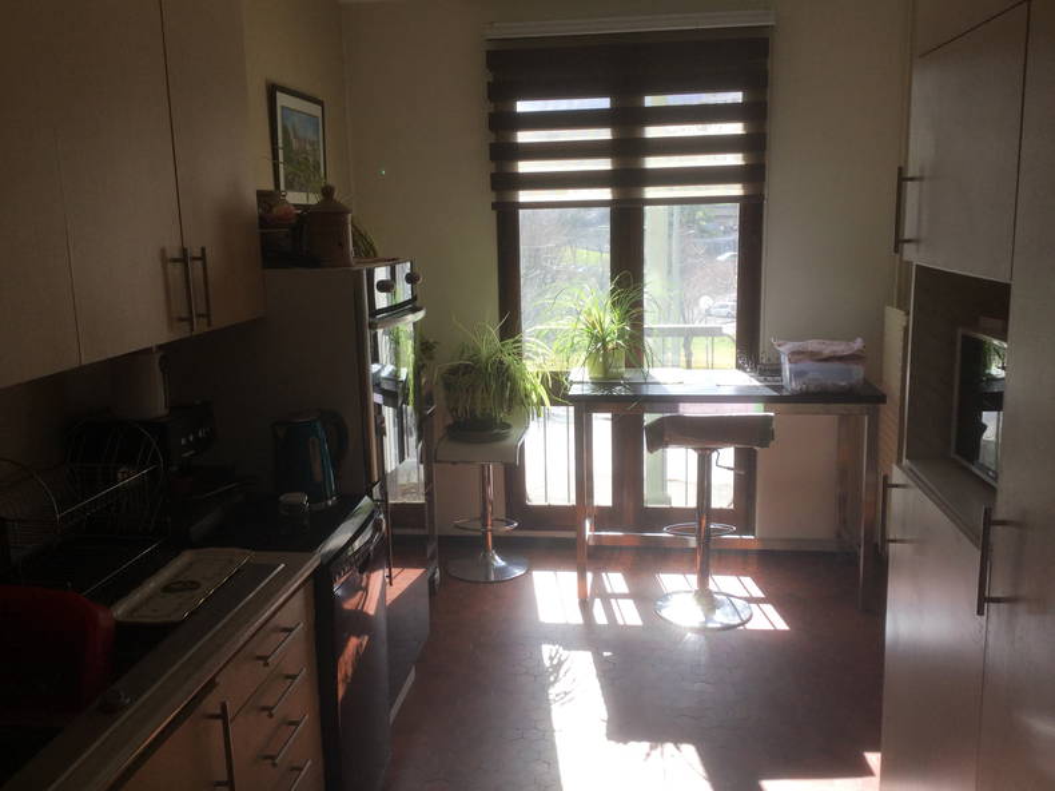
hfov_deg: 58.4
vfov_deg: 45.4
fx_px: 945
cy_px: 396
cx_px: 528
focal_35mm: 31
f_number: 2.4
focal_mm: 3.3
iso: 25
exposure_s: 1/228
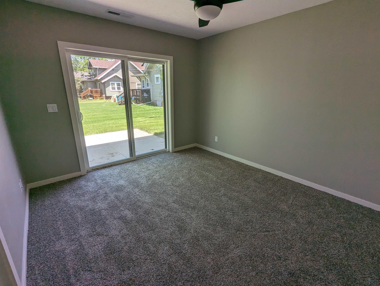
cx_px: 190
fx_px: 176
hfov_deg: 94.4
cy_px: 143
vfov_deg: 78.2
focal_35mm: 16
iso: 49
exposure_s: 1/227
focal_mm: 2.35
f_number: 2.2
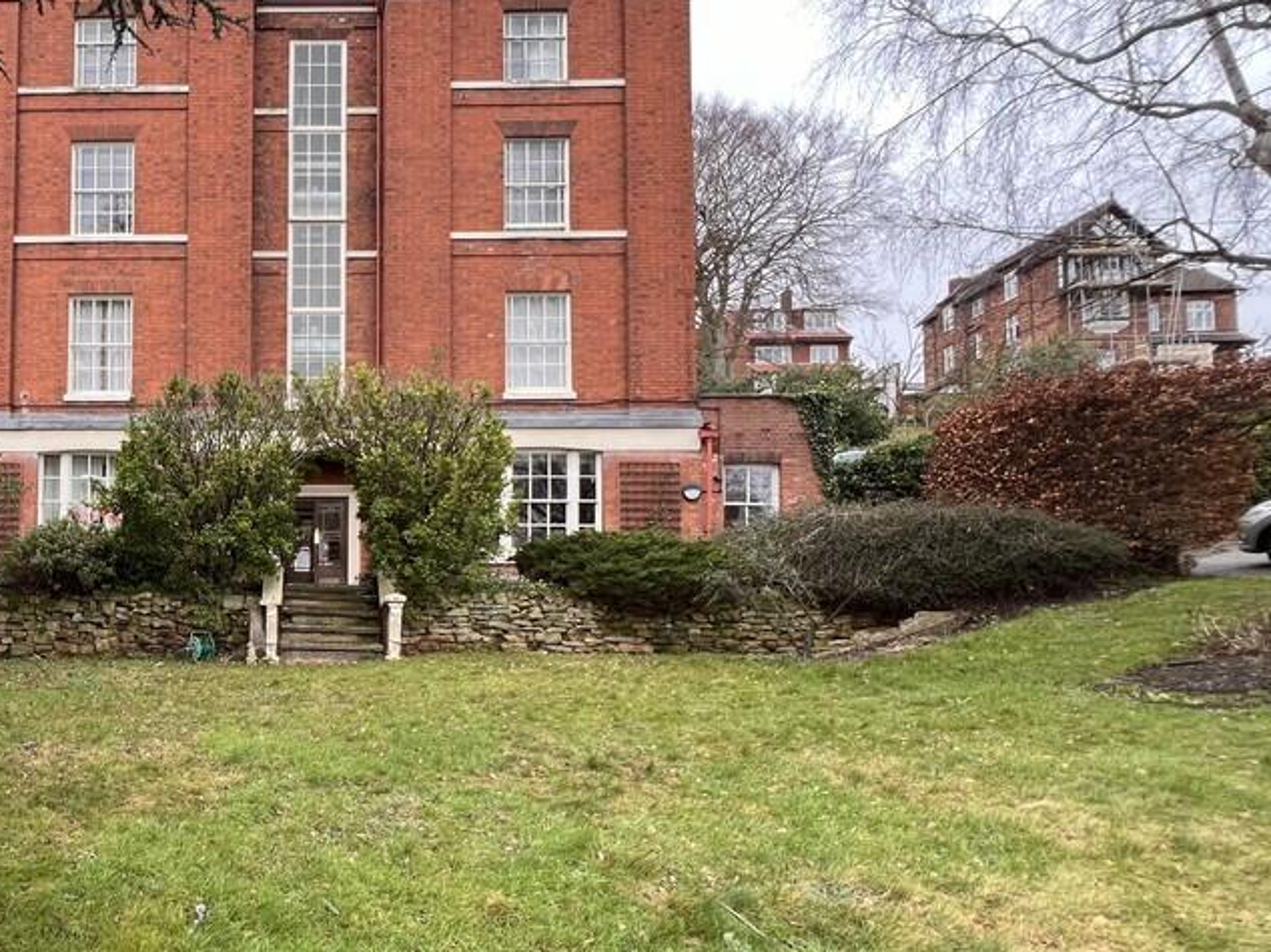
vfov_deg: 62.4
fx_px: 771
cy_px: 603
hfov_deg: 71.3
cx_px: 261
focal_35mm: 21
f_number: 1.8
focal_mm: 1.57
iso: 80
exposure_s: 1/99
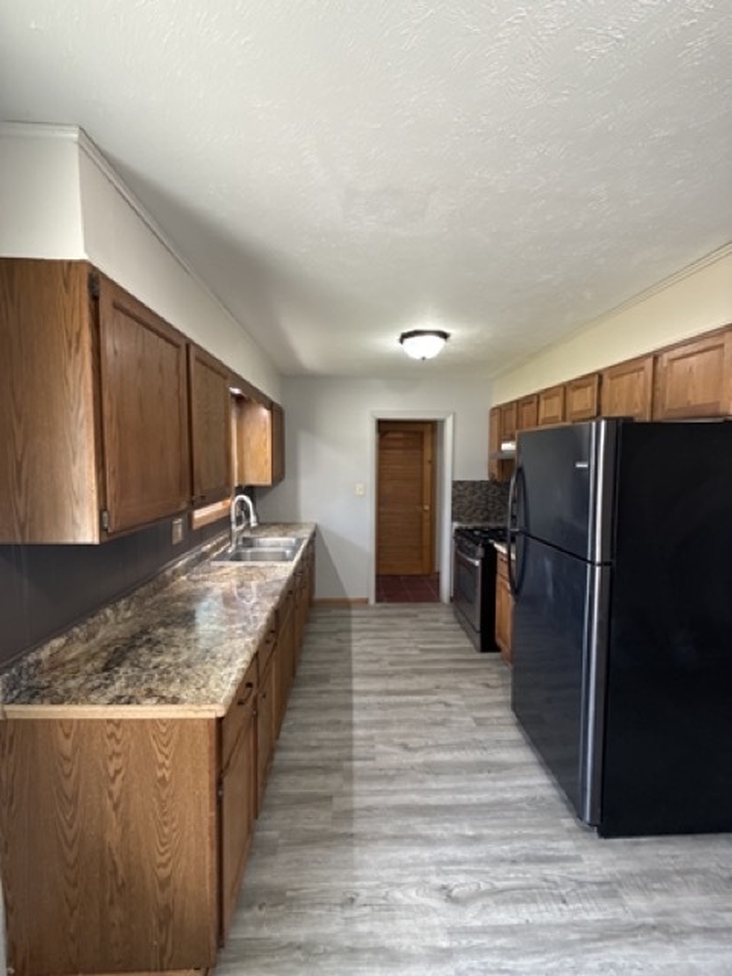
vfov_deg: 102.1
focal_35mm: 14
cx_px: 366
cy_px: 488
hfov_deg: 85.7
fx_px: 395
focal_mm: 2.22
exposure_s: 1/60
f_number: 2.2
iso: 250
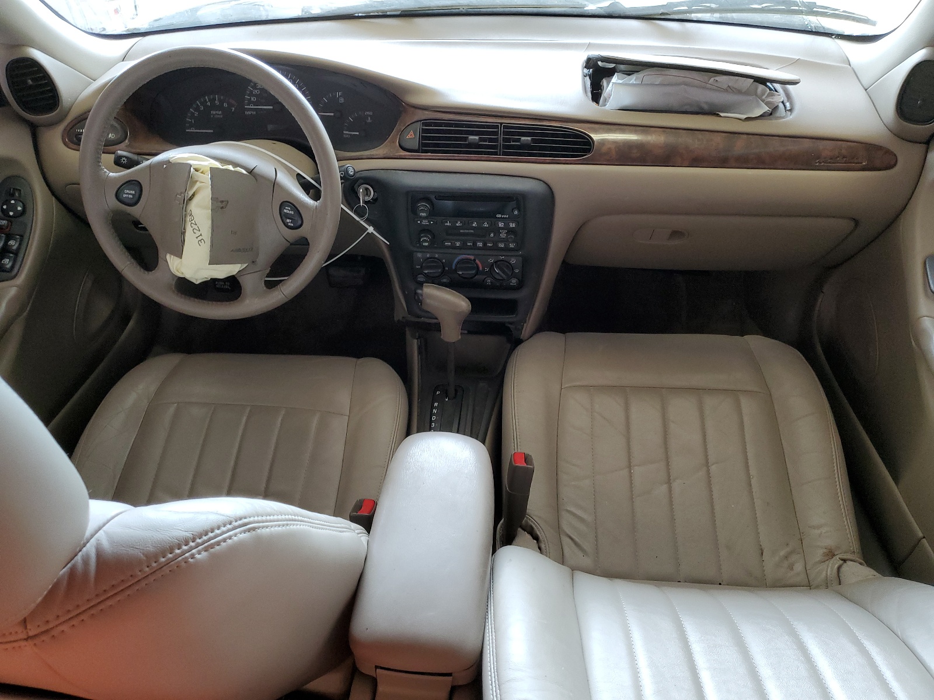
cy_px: 350
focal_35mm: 26
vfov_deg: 53.1
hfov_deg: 67.3
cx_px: 467
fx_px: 702
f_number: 1.5
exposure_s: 1/60.2
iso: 102
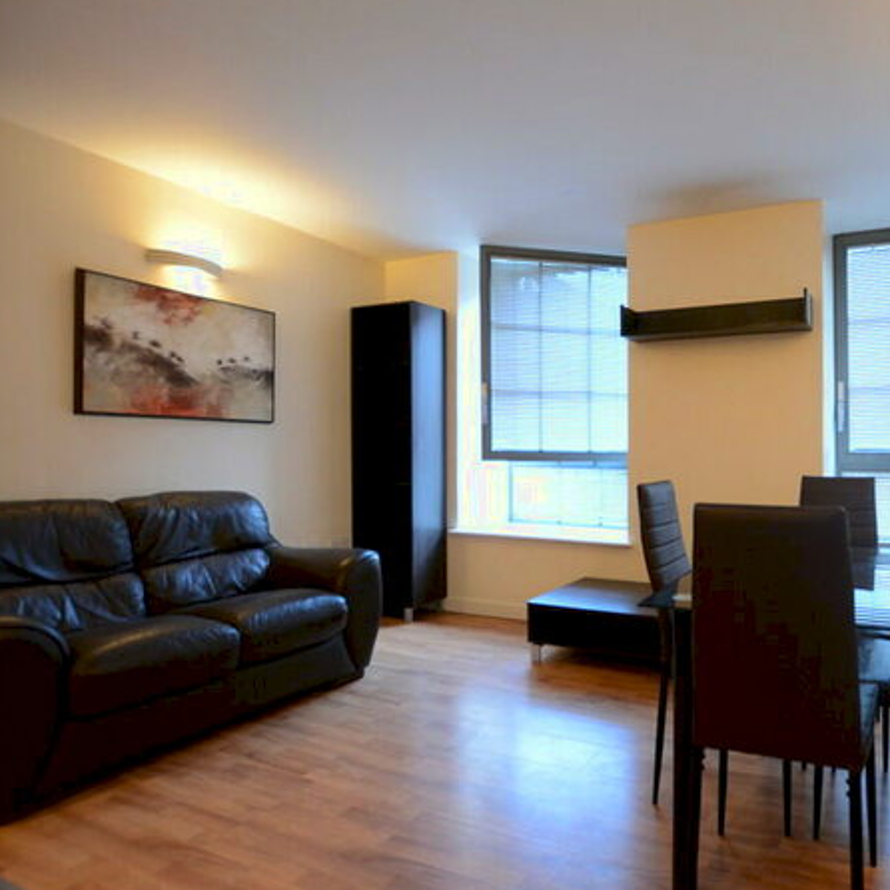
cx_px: 647
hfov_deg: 70.7
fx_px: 582
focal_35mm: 20
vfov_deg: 74.8
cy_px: 456
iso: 1600
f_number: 4
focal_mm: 10
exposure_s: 1/60
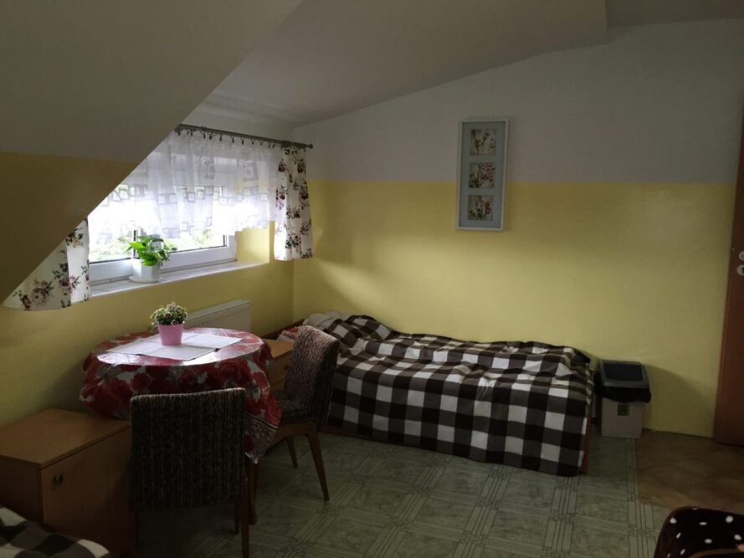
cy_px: 279
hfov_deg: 61.7
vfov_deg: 48.2
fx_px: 623
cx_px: 372
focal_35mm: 29
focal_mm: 4.15
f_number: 2.2
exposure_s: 1/30
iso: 50
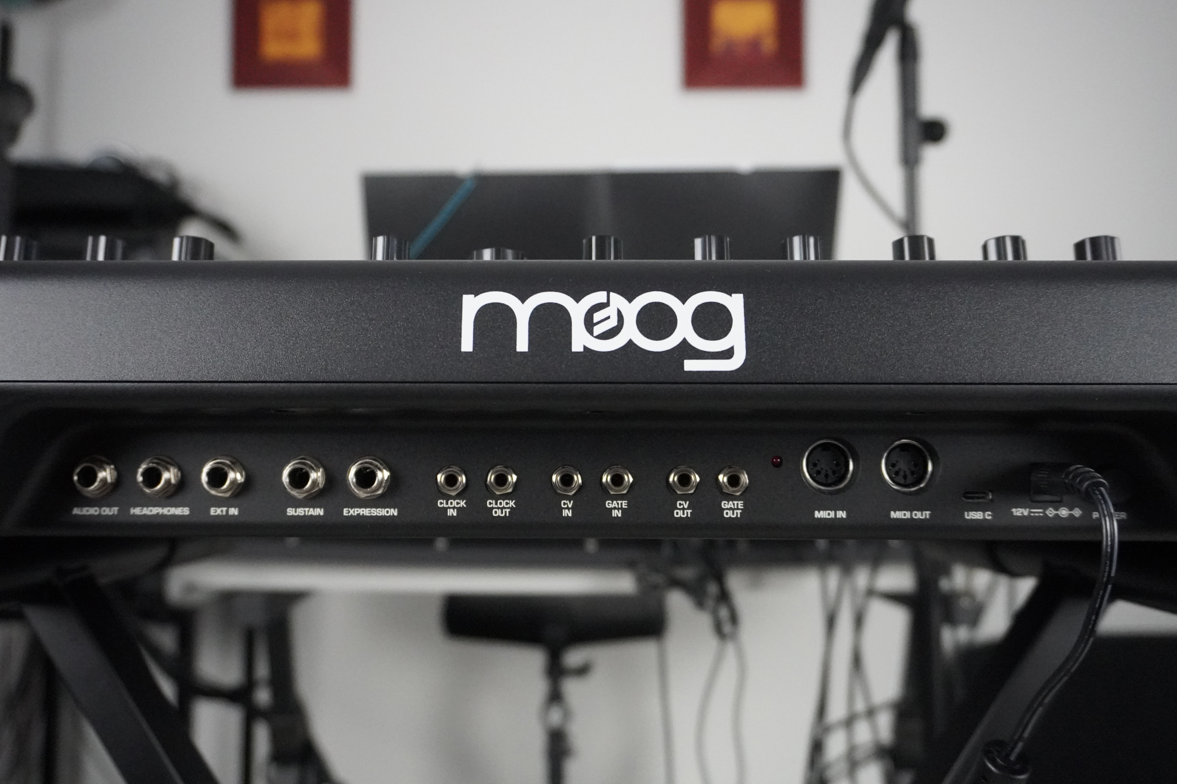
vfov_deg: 43.6
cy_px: 392
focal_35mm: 30
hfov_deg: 61.9
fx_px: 981
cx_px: 588
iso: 6400
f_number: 4
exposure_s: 1/160
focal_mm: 20
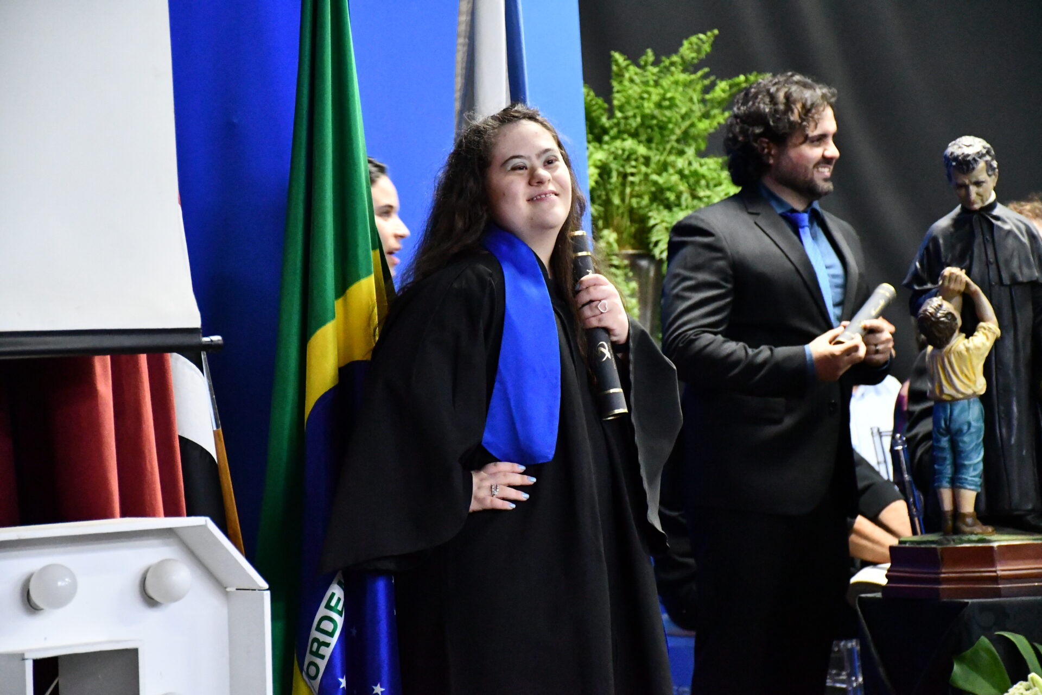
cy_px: 348
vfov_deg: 10.8
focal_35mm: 127
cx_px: 521
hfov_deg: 16.1
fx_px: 3676
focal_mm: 85
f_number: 5.3
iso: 12800
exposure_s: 1/40
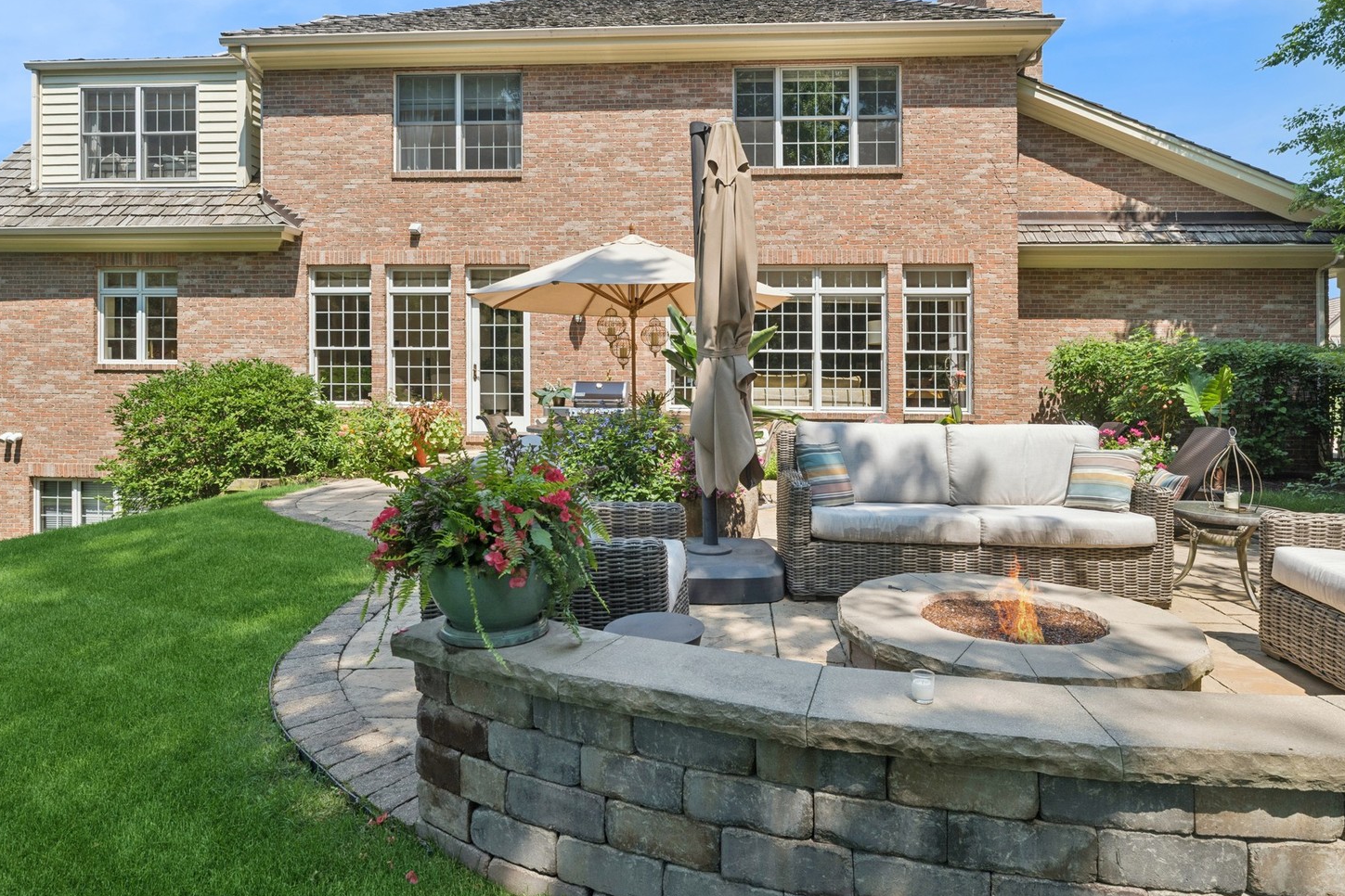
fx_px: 710
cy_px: 465
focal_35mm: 19
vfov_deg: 64.5
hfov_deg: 86.9
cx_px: 681
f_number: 8
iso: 200
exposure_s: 1/250
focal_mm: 17
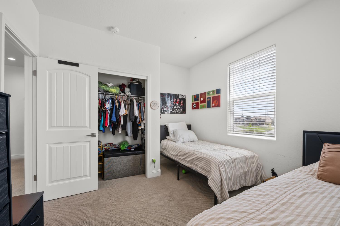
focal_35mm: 14
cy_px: 113
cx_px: 170
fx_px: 132
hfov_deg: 104.3
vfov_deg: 81.1
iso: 250
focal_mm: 14
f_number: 9
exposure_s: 1/15
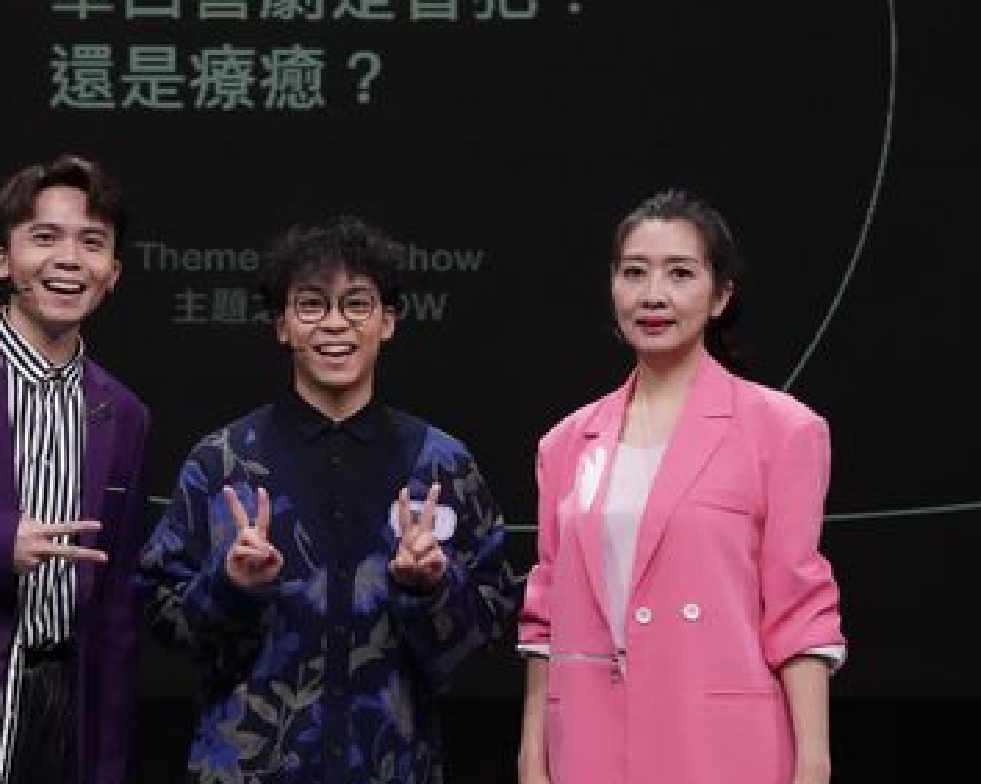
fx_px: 2264
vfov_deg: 19.6
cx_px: 288
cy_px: 338
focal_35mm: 78
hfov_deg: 24.3
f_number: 8
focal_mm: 49
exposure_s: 1/250
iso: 12800
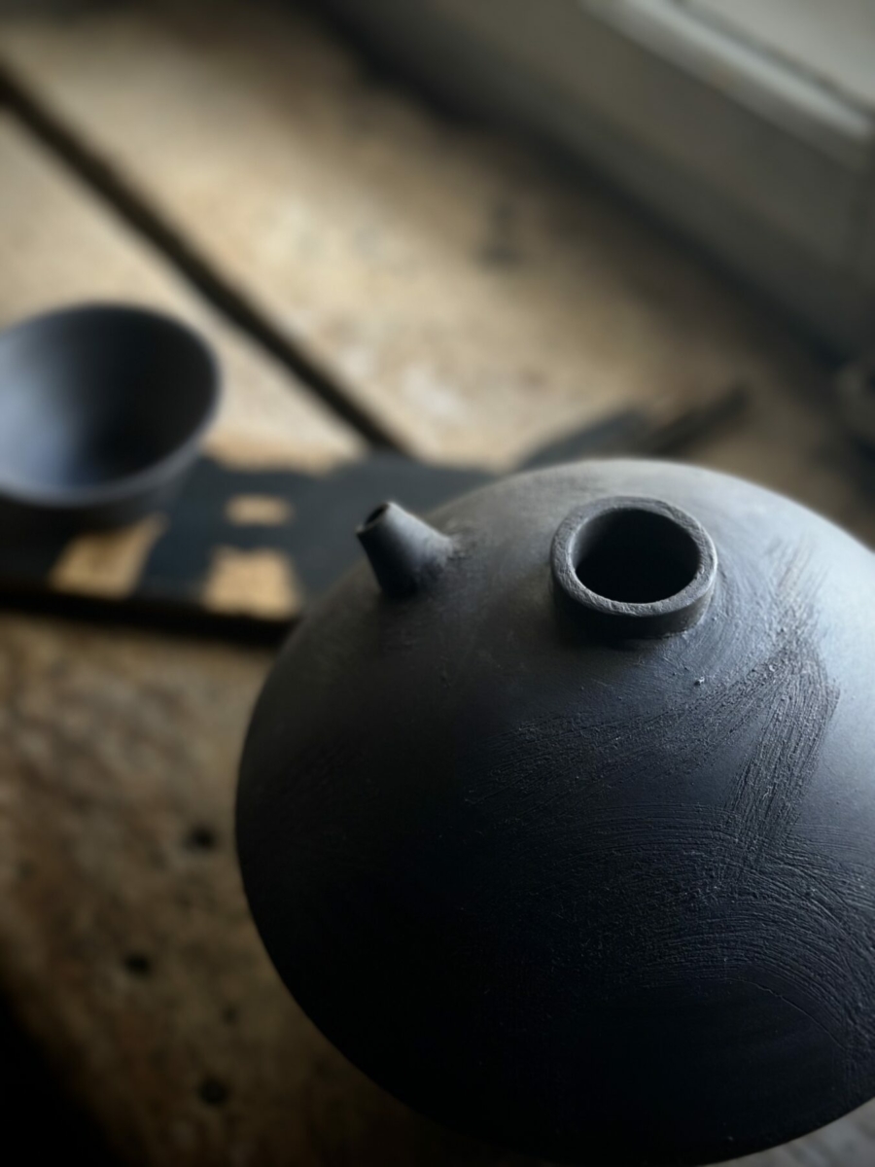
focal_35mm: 48
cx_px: 438
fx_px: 1618
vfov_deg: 39.7
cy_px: 584
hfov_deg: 30.3
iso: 125
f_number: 1.78
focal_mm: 6.86
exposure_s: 1/121
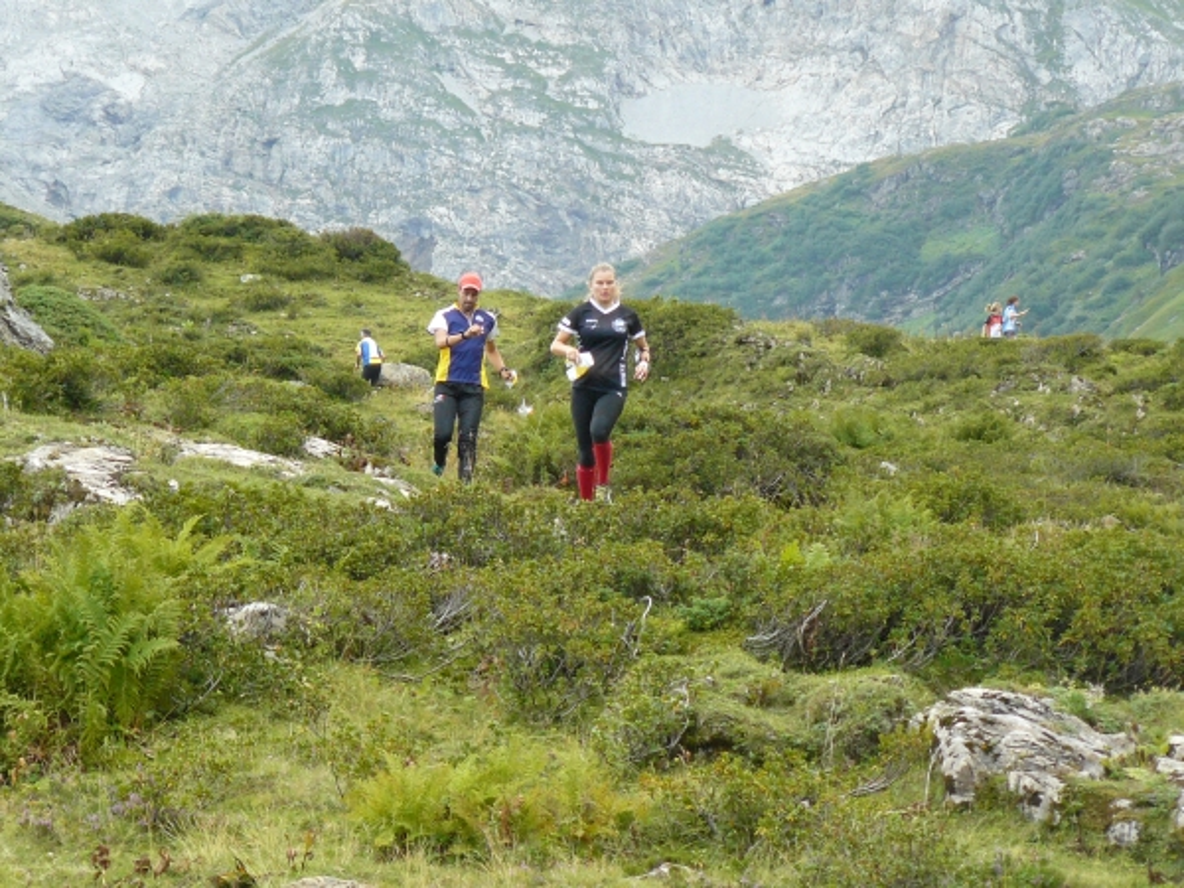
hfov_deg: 11.4
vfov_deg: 8.6
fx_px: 5917
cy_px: 444
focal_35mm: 173
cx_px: 592
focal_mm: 24.1
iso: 200
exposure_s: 1/250
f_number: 3.3
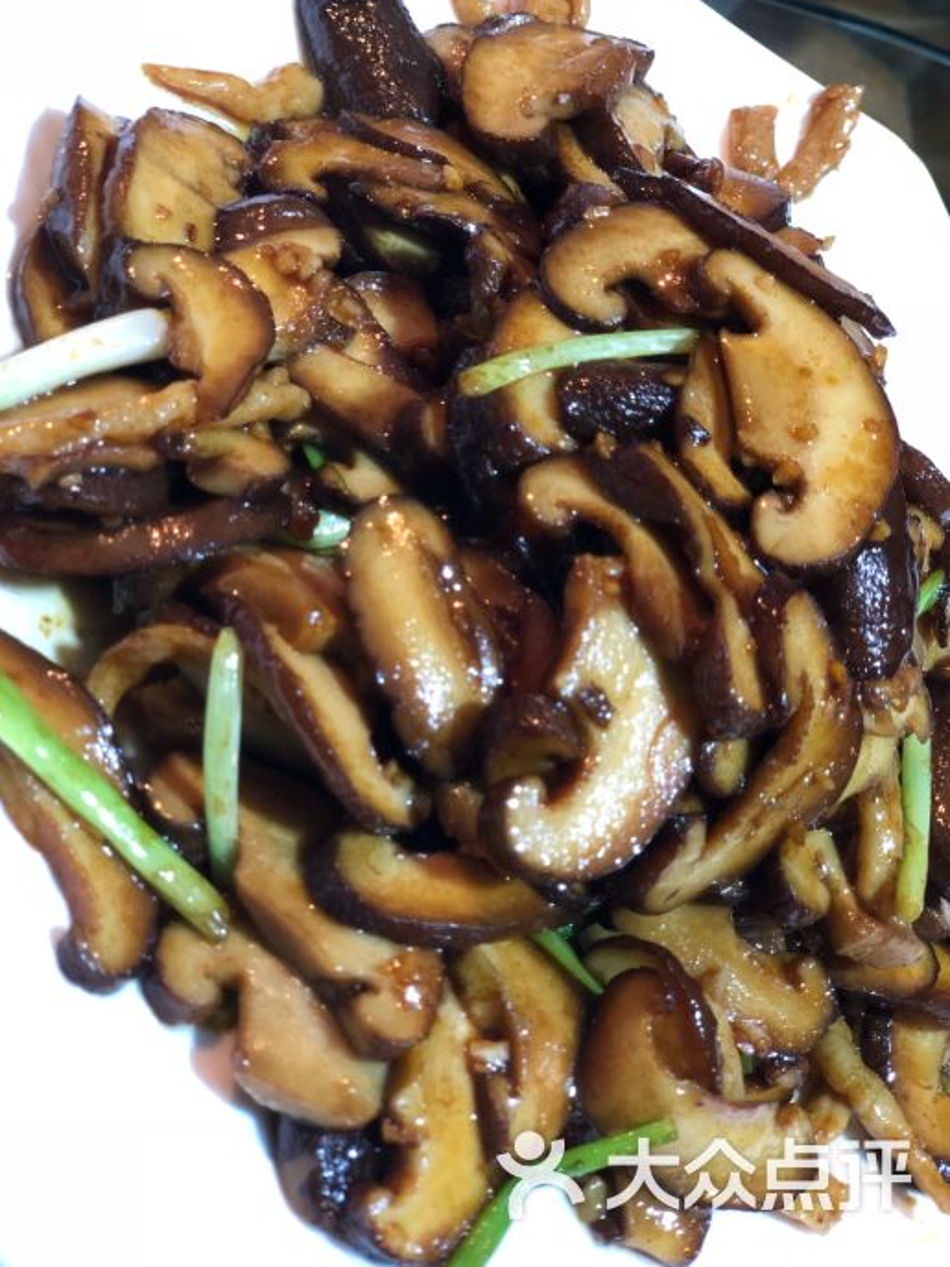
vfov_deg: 36.2
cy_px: 625
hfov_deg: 27.5
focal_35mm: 53
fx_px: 1940
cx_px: 475
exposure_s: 1/14
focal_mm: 6
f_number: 2.4
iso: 160
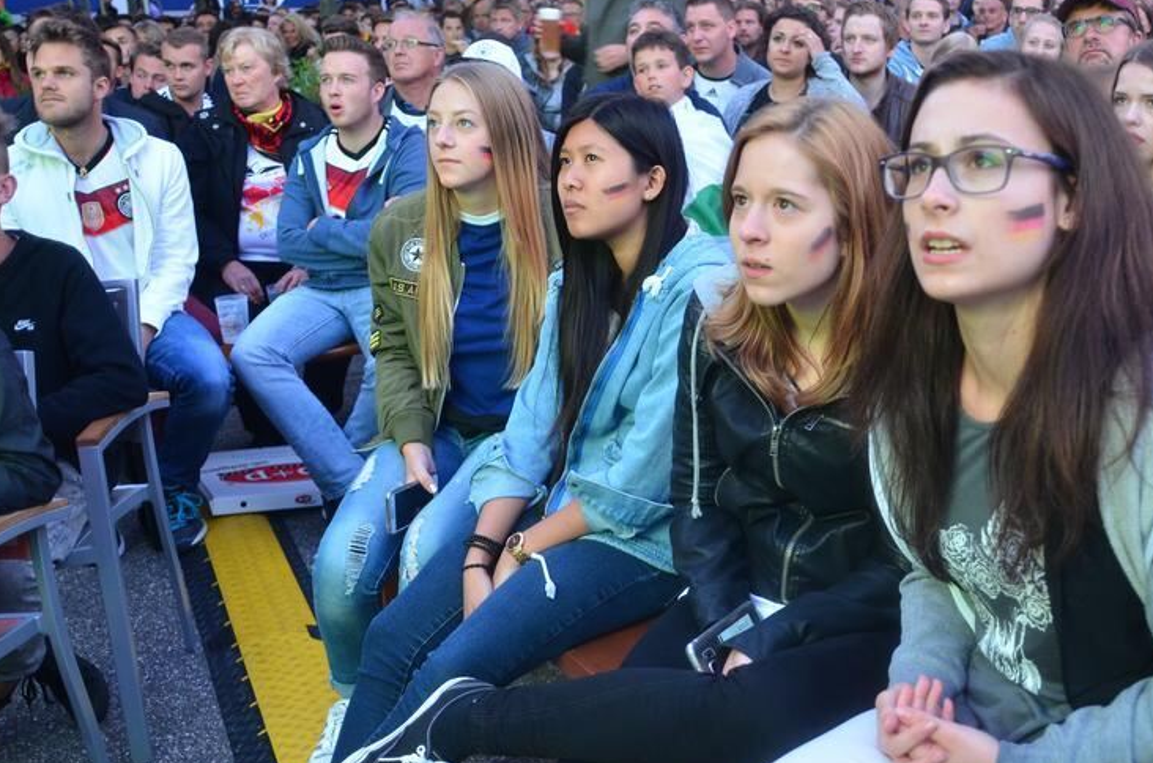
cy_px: 397
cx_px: 754
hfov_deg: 46.9
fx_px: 1310
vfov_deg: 32.4
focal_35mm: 41
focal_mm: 20
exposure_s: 1/50
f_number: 2.8
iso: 800
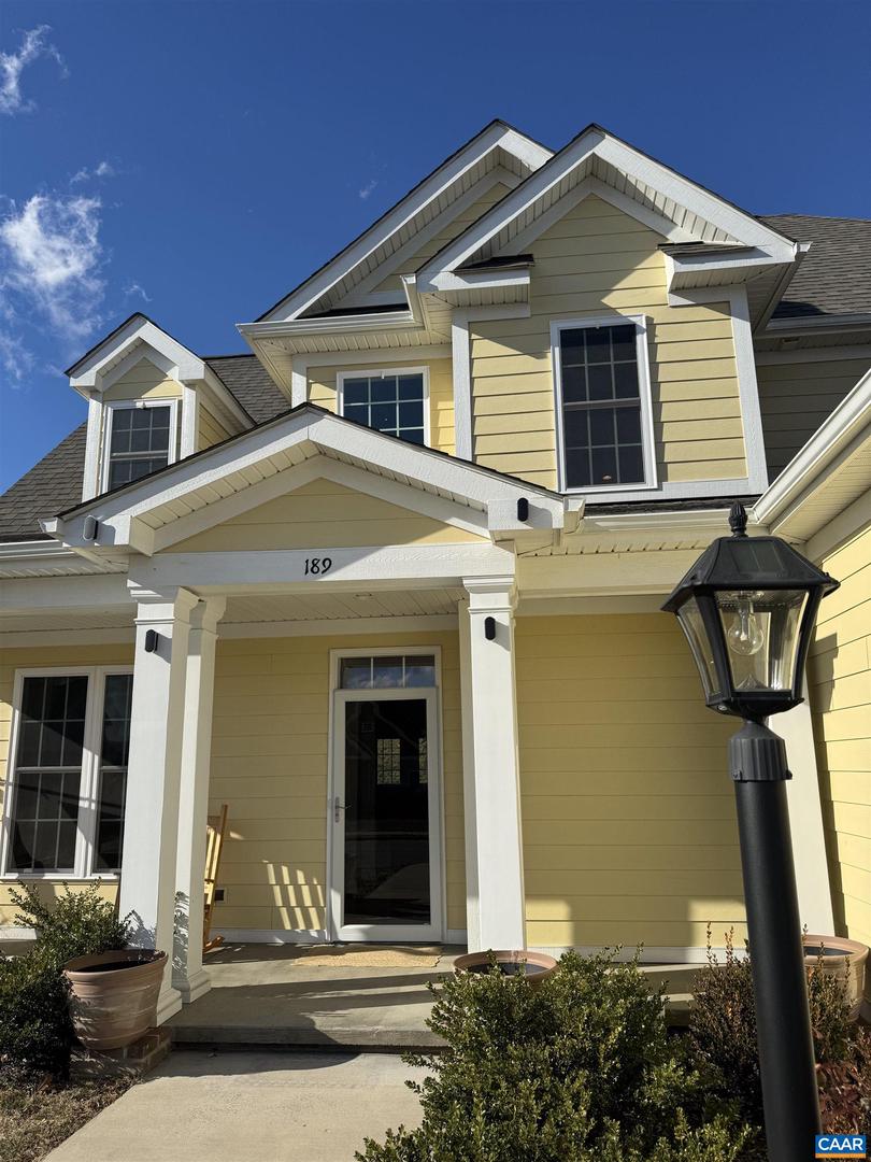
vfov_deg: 71.6
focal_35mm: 24
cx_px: 436
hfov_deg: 56.8
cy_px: 581
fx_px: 805
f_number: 1.78
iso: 80
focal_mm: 6.76
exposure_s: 1/6410
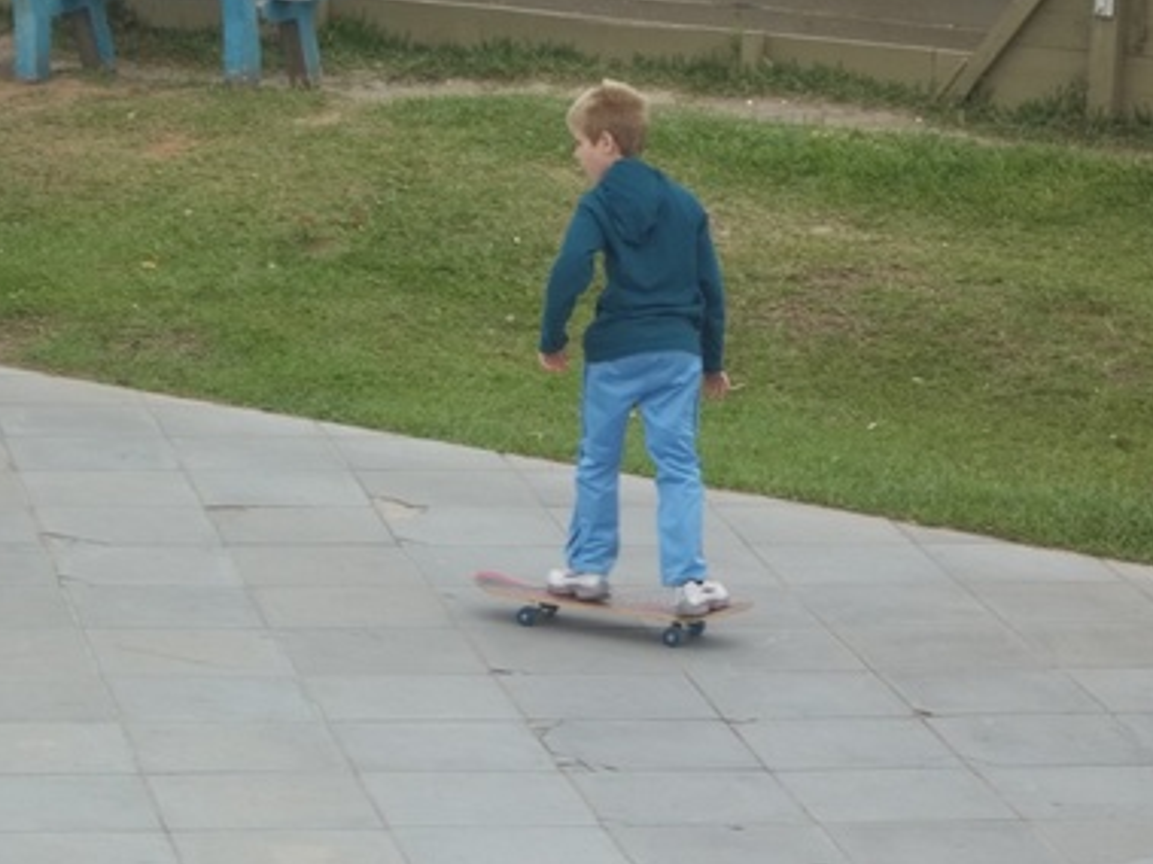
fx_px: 5394
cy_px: 341
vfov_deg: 9.2
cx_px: 730
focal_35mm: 162
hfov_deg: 12.2
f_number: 5.2
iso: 64
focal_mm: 17.1
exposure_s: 1/200
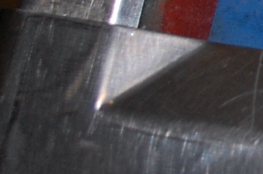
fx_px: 1954
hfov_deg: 7.1
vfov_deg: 5.0
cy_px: -191
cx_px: 707
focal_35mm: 268
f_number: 4.8
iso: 400
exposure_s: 1/60
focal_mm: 30
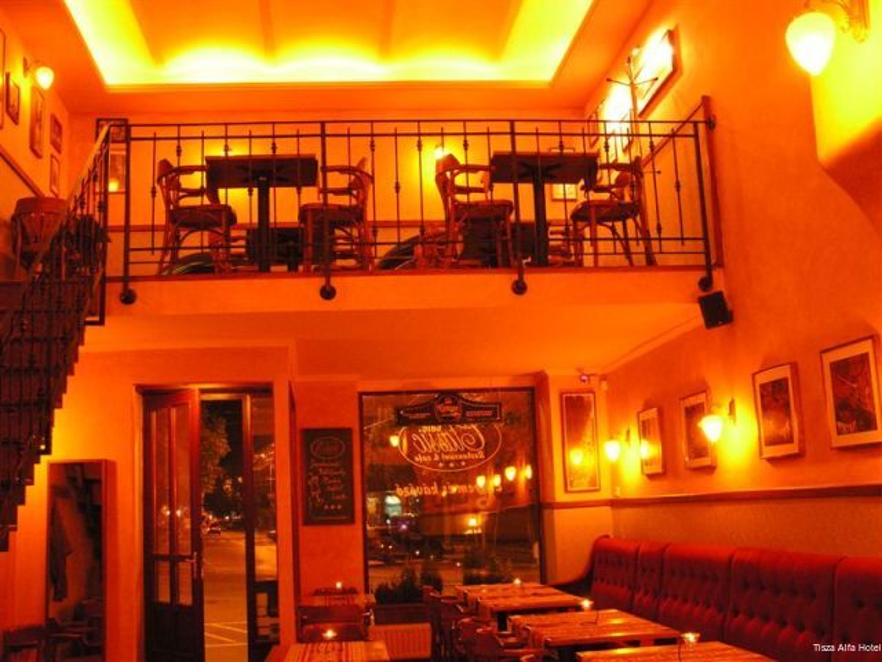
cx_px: 441
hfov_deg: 49.0
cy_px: 331
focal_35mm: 38
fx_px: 968
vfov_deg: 37.7
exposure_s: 1/3
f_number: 2.8
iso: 200
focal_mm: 6.3
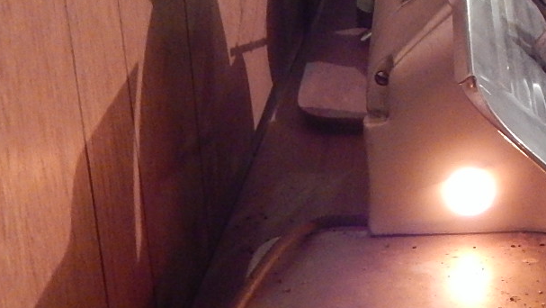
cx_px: 551
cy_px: 88
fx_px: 1289
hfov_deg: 22.9
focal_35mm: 89
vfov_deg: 13.6
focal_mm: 5.6
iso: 800
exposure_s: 1/5
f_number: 3.2
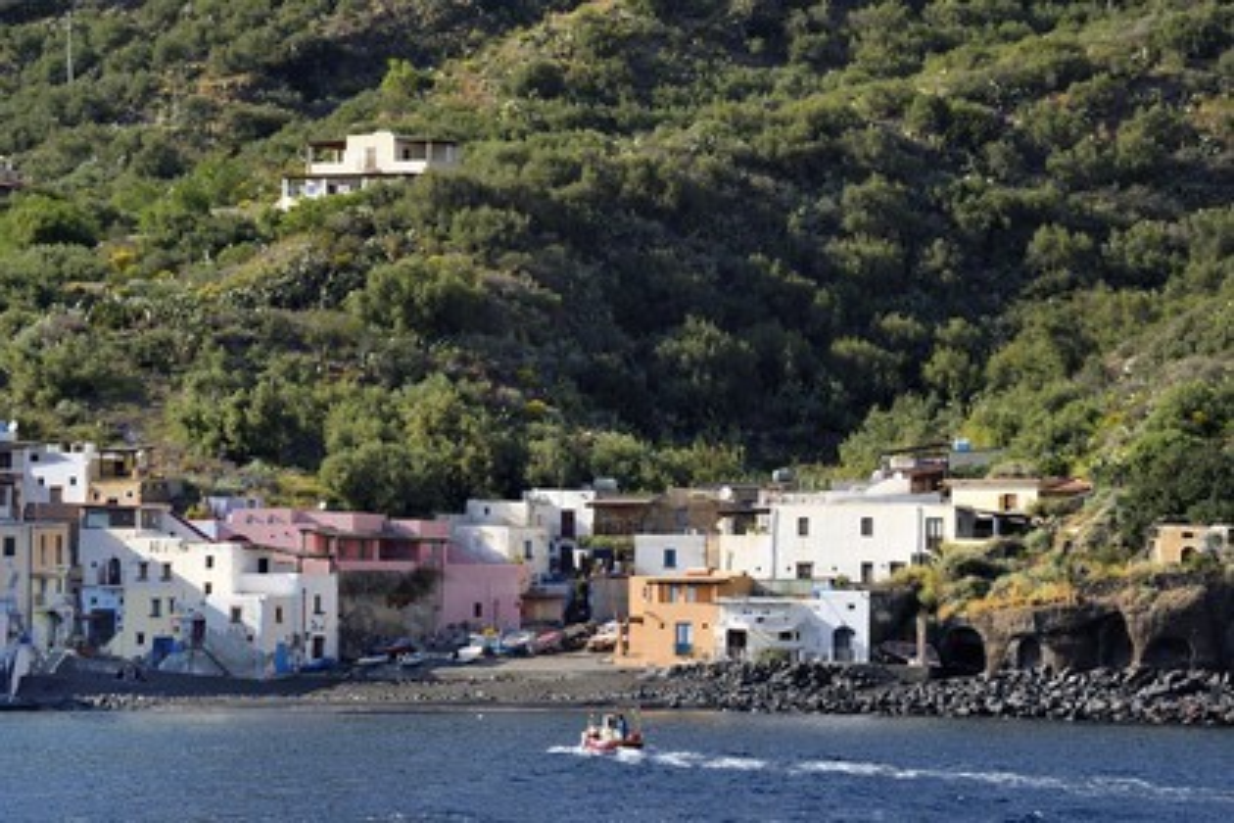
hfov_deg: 11.7
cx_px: 617
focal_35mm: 175
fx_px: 5998
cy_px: 412
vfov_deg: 7.8
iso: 200
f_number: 9
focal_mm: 175
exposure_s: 1/400
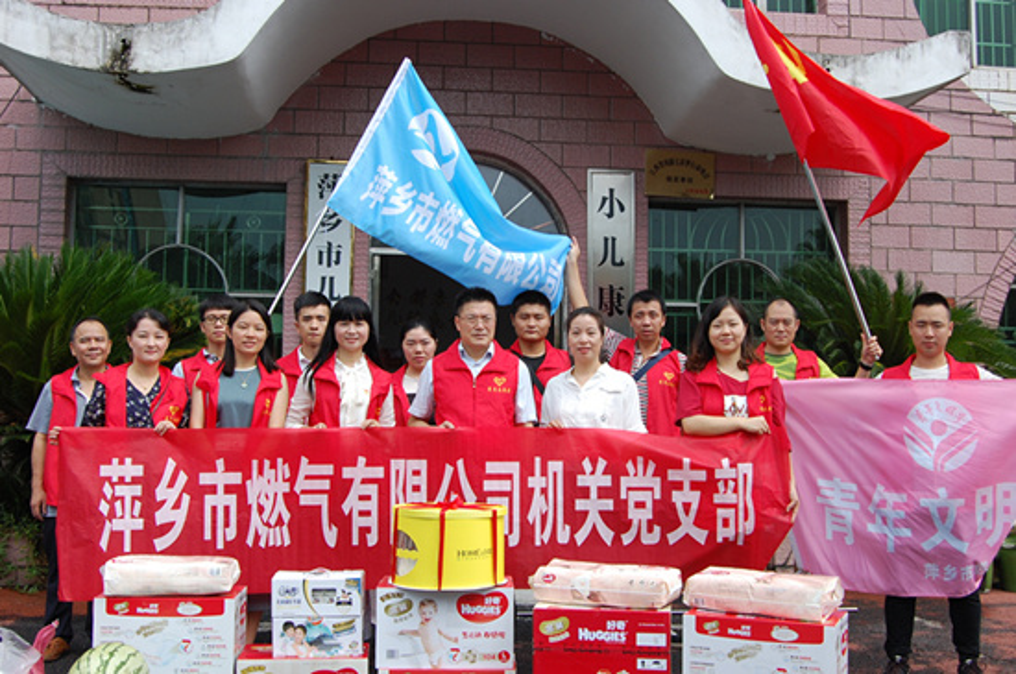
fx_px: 1099
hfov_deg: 49.6
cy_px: 337
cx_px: 508
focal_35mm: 39
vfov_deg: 34.1
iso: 200
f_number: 8
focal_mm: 26
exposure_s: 1/250
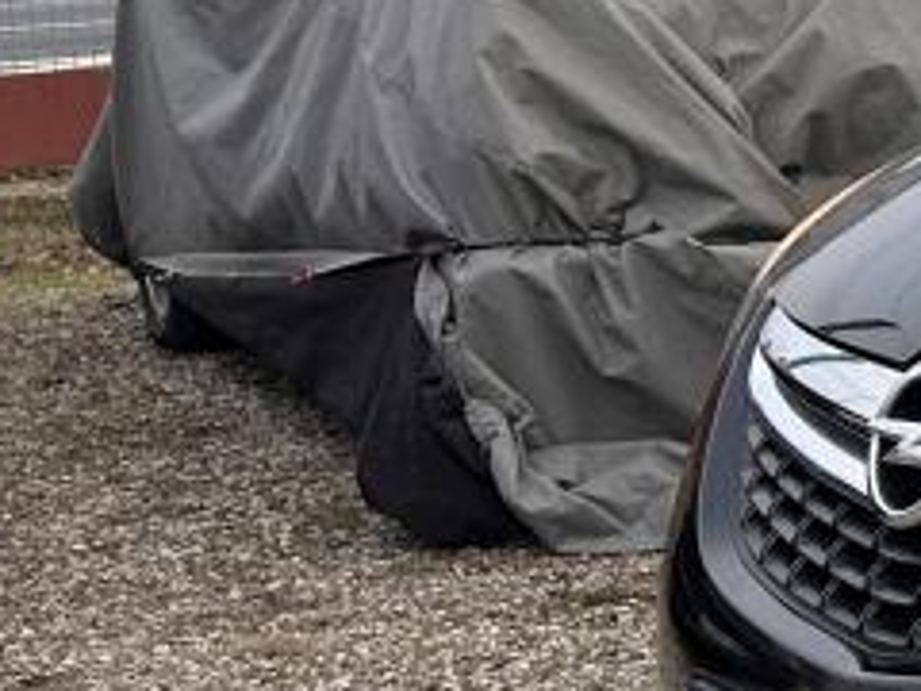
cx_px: 2191
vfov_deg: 12.2
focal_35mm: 120
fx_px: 3193
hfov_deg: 12.8
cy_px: 50
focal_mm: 6.86
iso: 64
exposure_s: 1/134
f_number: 1.78
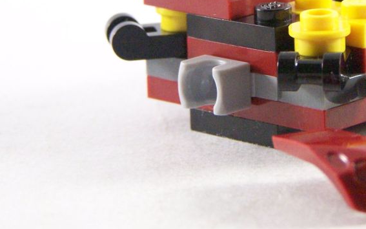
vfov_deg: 5.8
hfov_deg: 9.3
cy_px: 3
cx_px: 309
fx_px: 2234
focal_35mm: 224
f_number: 3.2
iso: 400
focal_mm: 19.4
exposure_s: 1/60
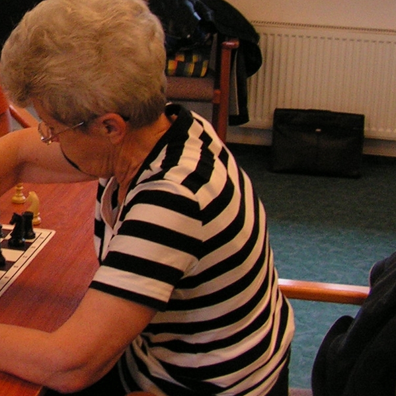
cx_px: -72
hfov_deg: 19.3
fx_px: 1100
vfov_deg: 20.2
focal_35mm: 85
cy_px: 91
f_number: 3.2
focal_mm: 6
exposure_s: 1/40
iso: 160
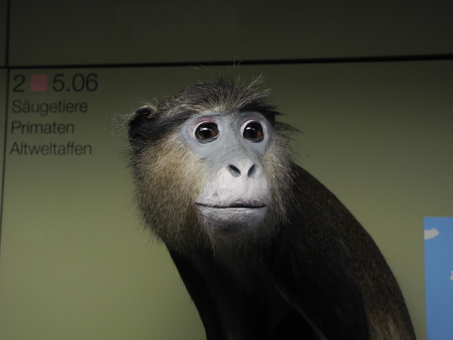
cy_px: 170
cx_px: 226
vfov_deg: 29.1
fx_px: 654
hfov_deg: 38.2
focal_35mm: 50
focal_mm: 10.7
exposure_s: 1/60.6
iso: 100
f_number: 3.5
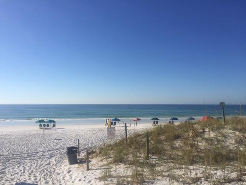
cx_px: 123
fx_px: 206
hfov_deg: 61.7
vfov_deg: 48.2
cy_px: 92
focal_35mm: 29
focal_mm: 4.15
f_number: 2.2
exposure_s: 1/4405
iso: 32
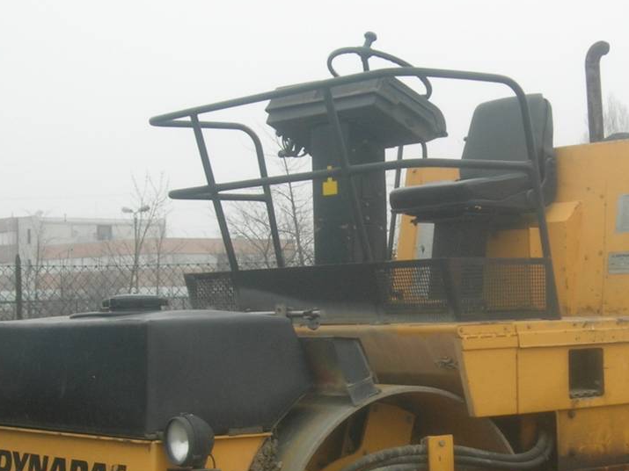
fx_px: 1544
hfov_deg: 22.7
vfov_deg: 17.2
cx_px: 496
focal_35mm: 85
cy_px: 377
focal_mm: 7.8
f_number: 2.8
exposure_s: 1/168
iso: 64
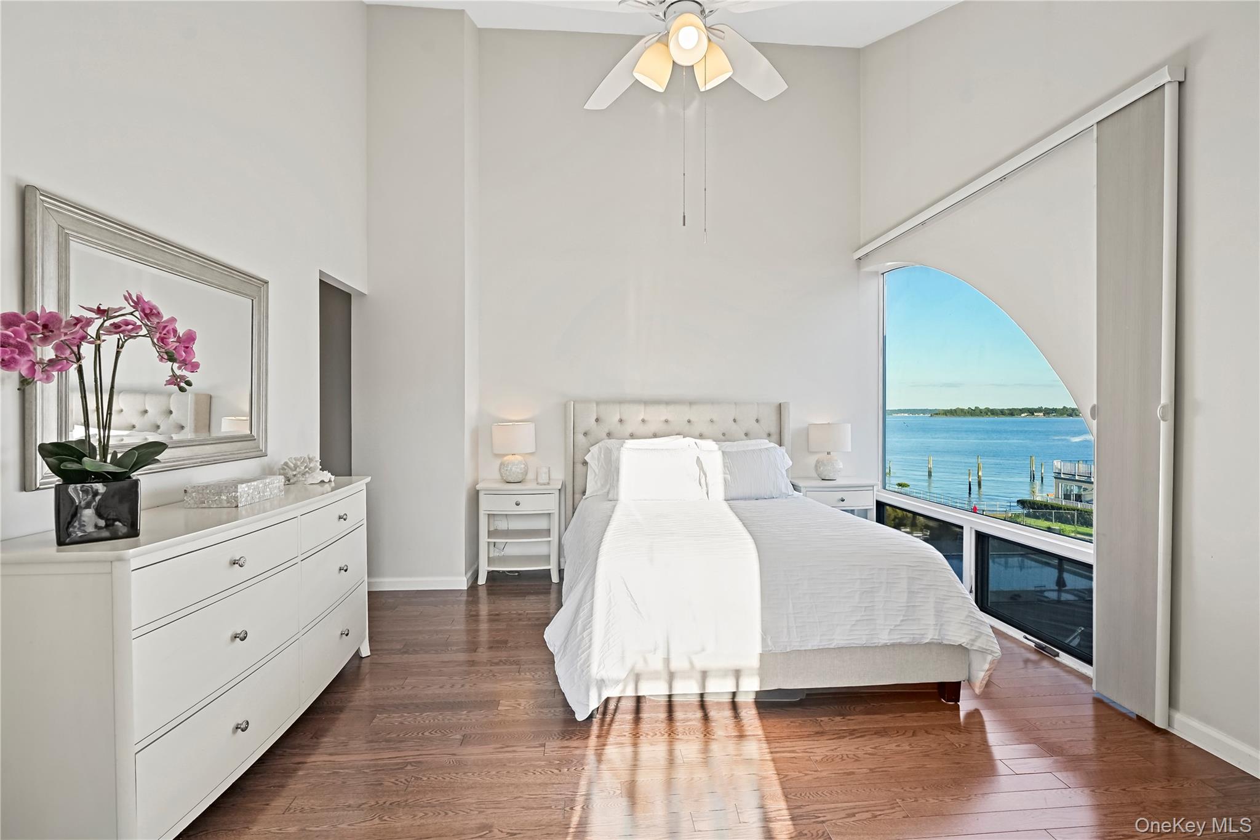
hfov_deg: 96.7
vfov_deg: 73.7
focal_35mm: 16
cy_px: 420
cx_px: 630
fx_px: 560
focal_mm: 16
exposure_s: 1/50
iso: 640
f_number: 7.1
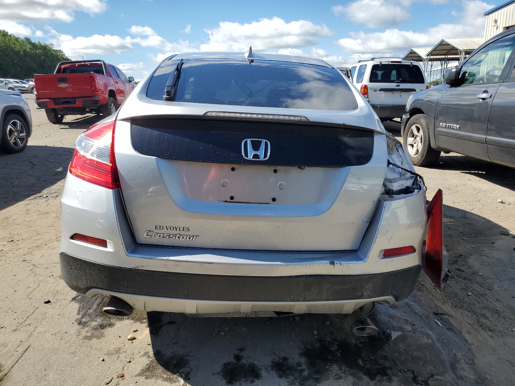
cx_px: 258
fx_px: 387
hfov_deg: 67.3
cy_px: 193
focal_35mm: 26
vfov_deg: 53.1
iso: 50
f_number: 1.5
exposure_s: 1/2000
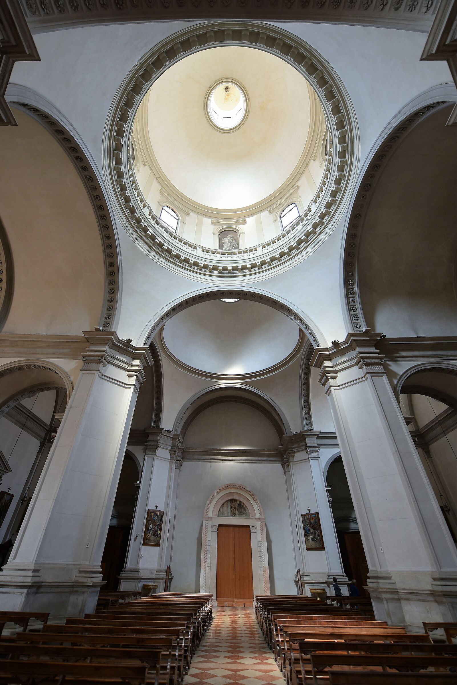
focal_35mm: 14
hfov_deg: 81.3
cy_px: 342
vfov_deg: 104.2
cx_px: 228
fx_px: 266
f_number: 3.2
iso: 640
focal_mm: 14
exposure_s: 1/50
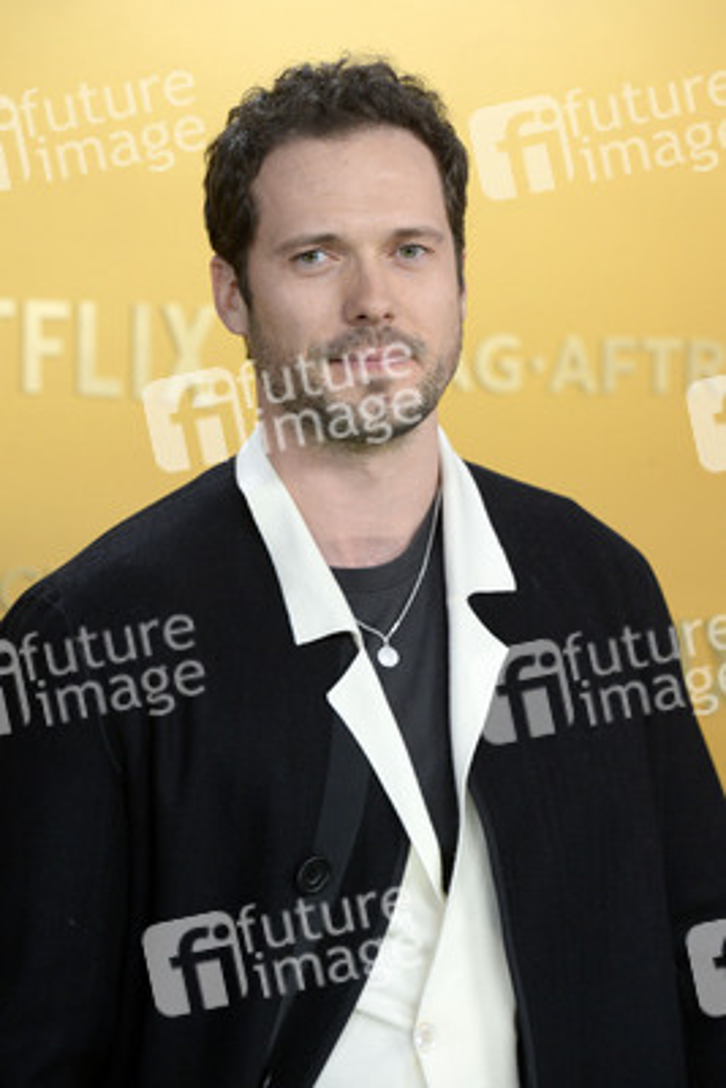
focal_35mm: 140
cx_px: 363
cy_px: 544
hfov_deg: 9.8
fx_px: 4231
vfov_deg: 14.6
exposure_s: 1/250
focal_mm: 140
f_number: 5.6
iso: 2500
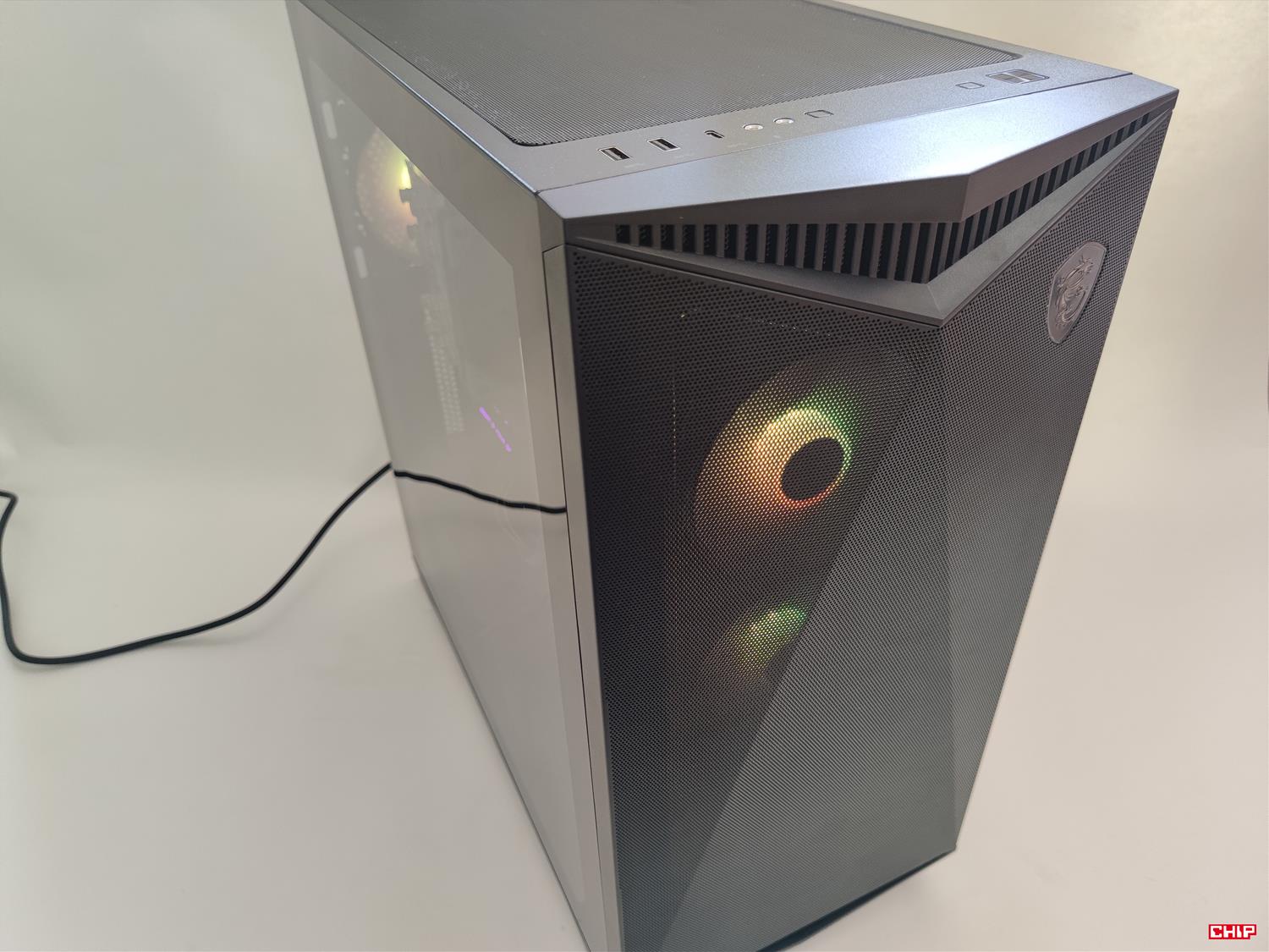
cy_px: 476
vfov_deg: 54.9
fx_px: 916
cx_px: 634
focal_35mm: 25
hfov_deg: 69.4
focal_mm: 6.78
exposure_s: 1/85
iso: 209
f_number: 1.85
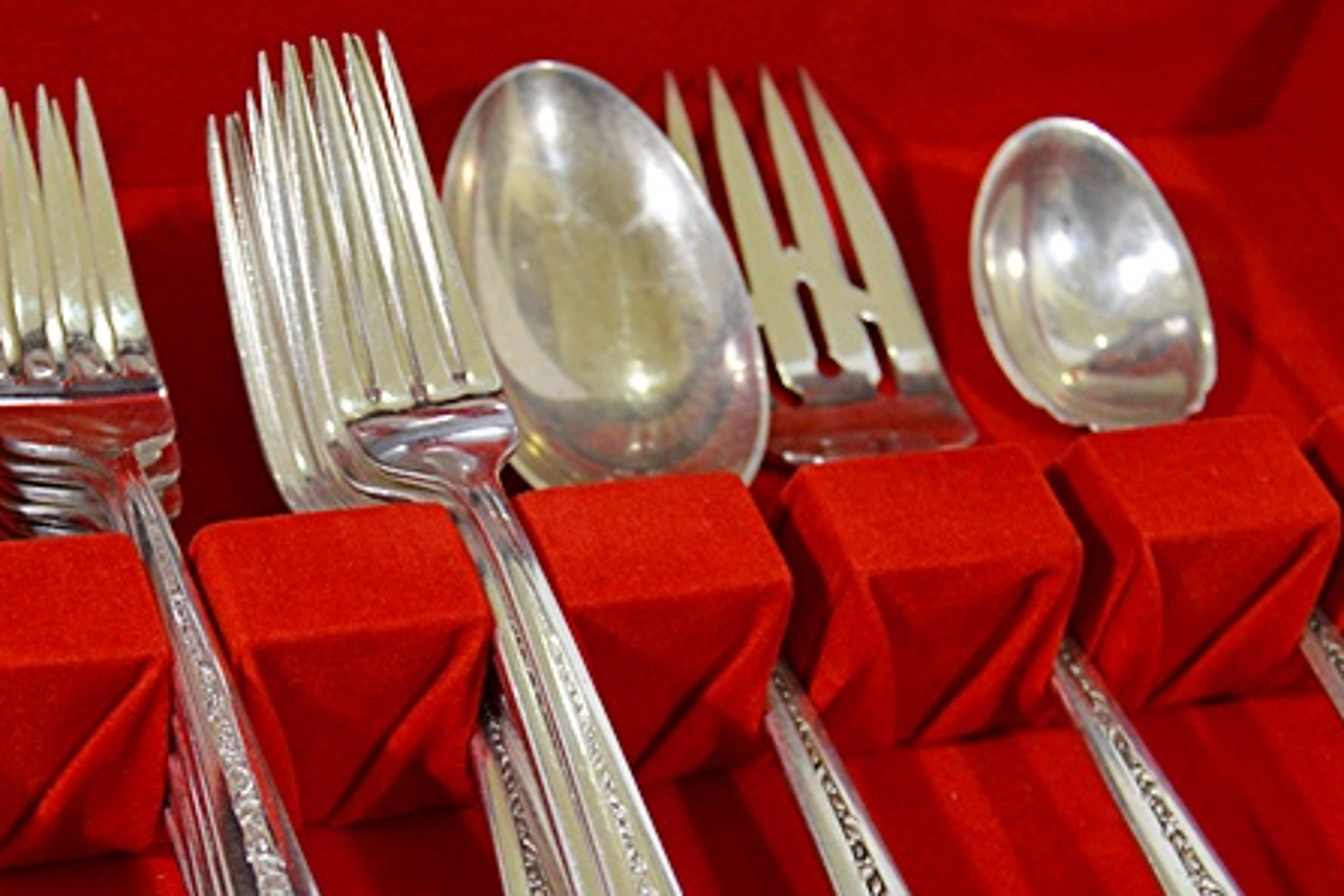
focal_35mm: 77
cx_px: 400
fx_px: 2879
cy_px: 663
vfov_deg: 17.6
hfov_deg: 26.1
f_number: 3.8
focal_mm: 23
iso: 640
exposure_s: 1/60
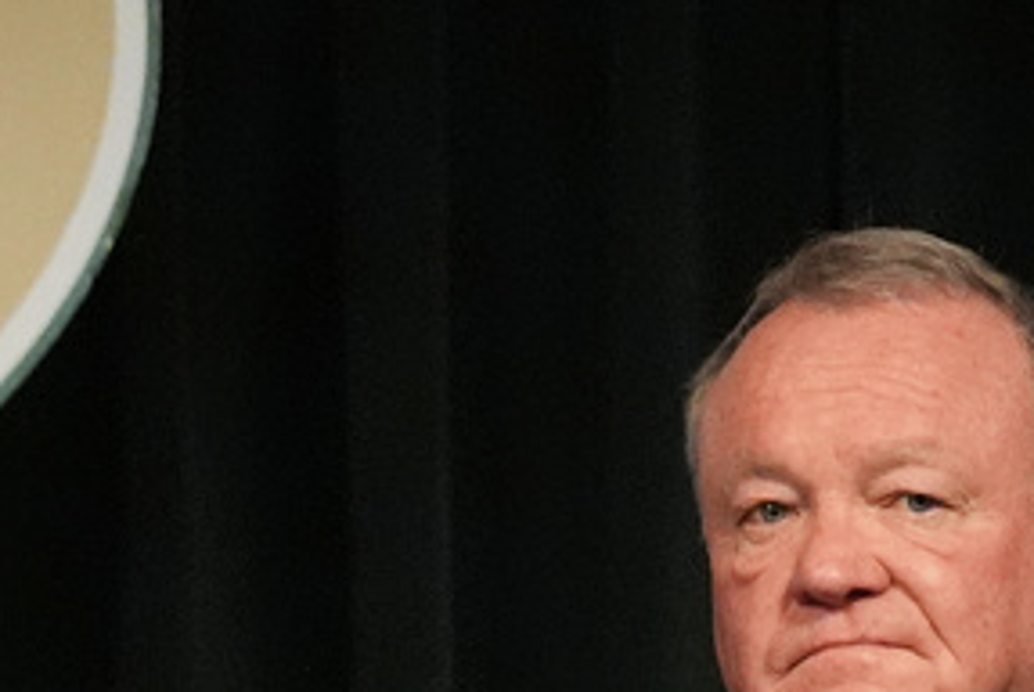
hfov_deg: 5.5
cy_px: 833
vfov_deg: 3.7
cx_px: -209
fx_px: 10753
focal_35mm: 374
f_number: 2.8
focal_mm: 70
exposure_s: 1/500
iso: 6400
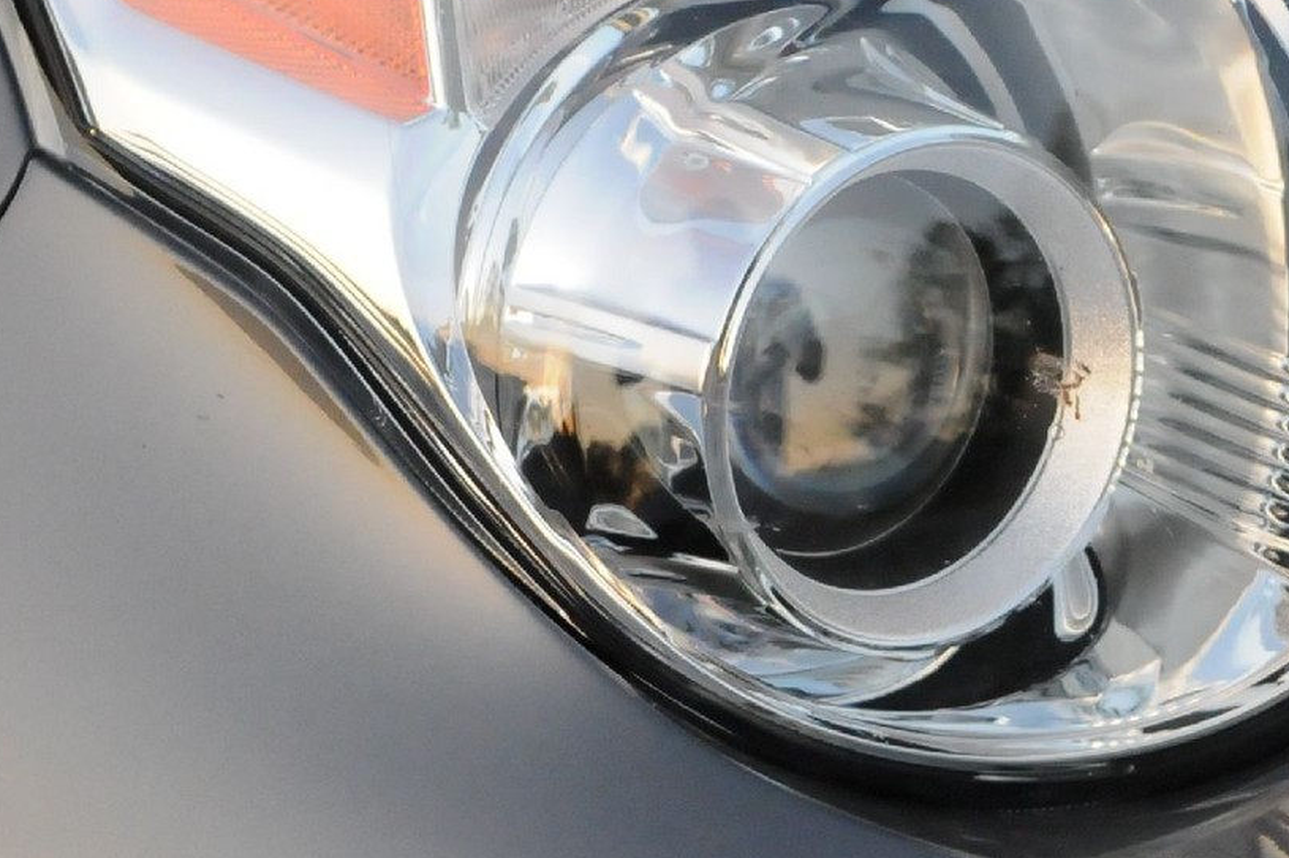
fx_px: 13165
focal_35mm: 368
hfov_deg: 5.6
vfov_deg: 3.7
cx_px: 1272
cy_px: 151
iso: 2000
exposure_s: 1/800
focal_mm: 80
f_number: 6.3
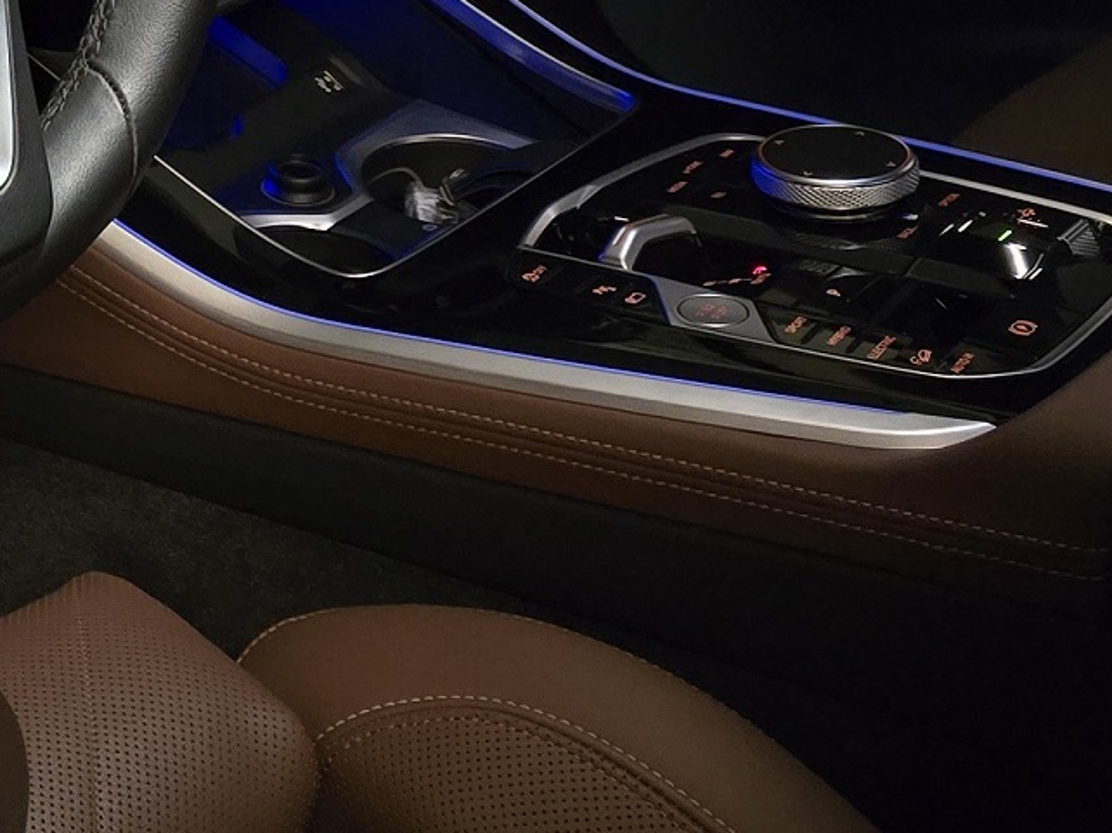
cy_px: -296
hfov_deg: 21.7
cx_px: -85
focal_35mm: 86
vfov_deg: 16.1
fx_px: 2762
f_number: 1.7
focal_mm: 6.3
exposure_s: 1/35
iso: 1600
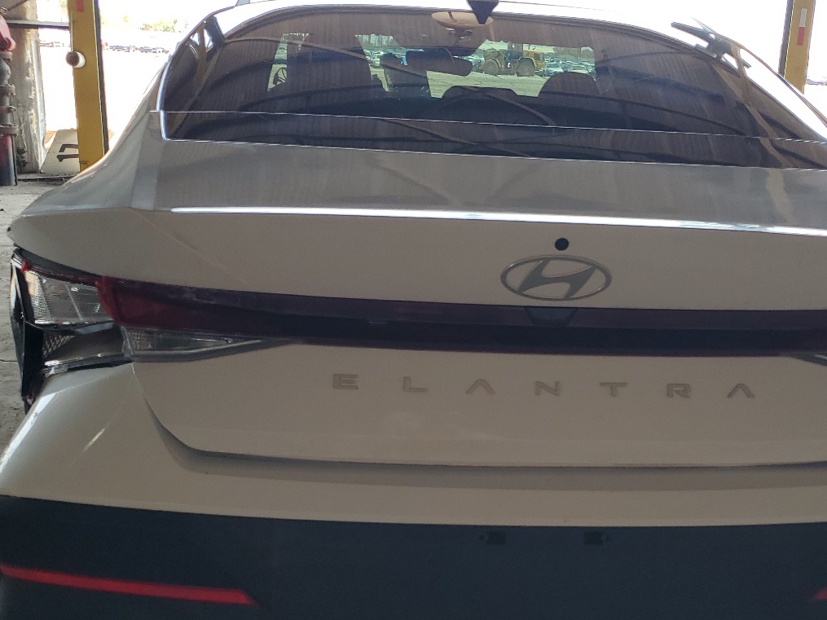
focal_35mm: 41
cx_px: 512
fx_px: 979
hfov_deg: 45.4
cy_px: 393
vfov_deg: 34.9
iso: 50
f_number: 1.5
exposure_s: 1/250
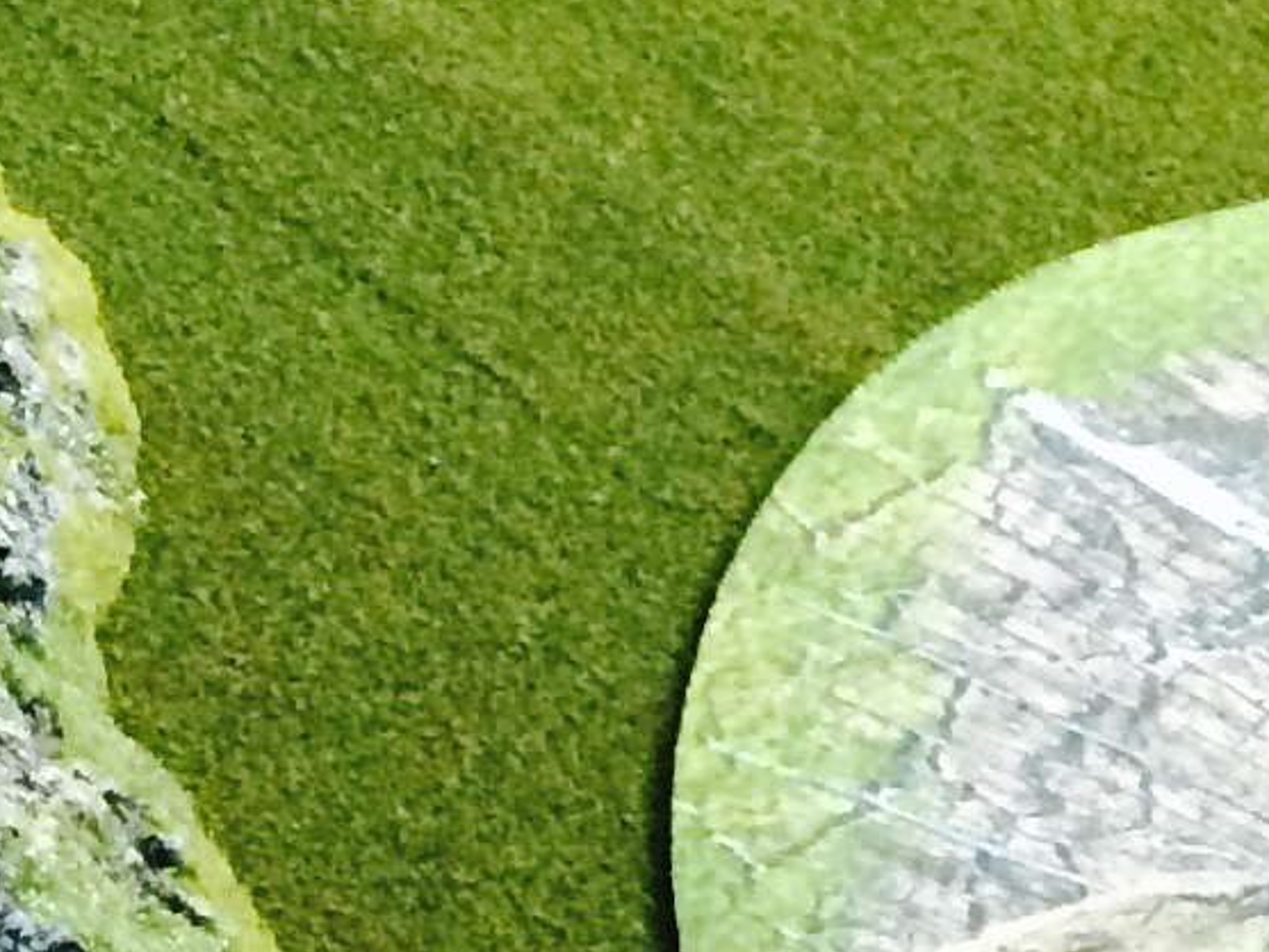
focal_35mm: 170
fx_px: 6233
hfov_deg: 9.7
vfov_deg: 8.5
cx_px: -2164
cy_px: -469
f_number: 2.2
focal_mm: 4.15
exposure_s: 1/30
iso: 200
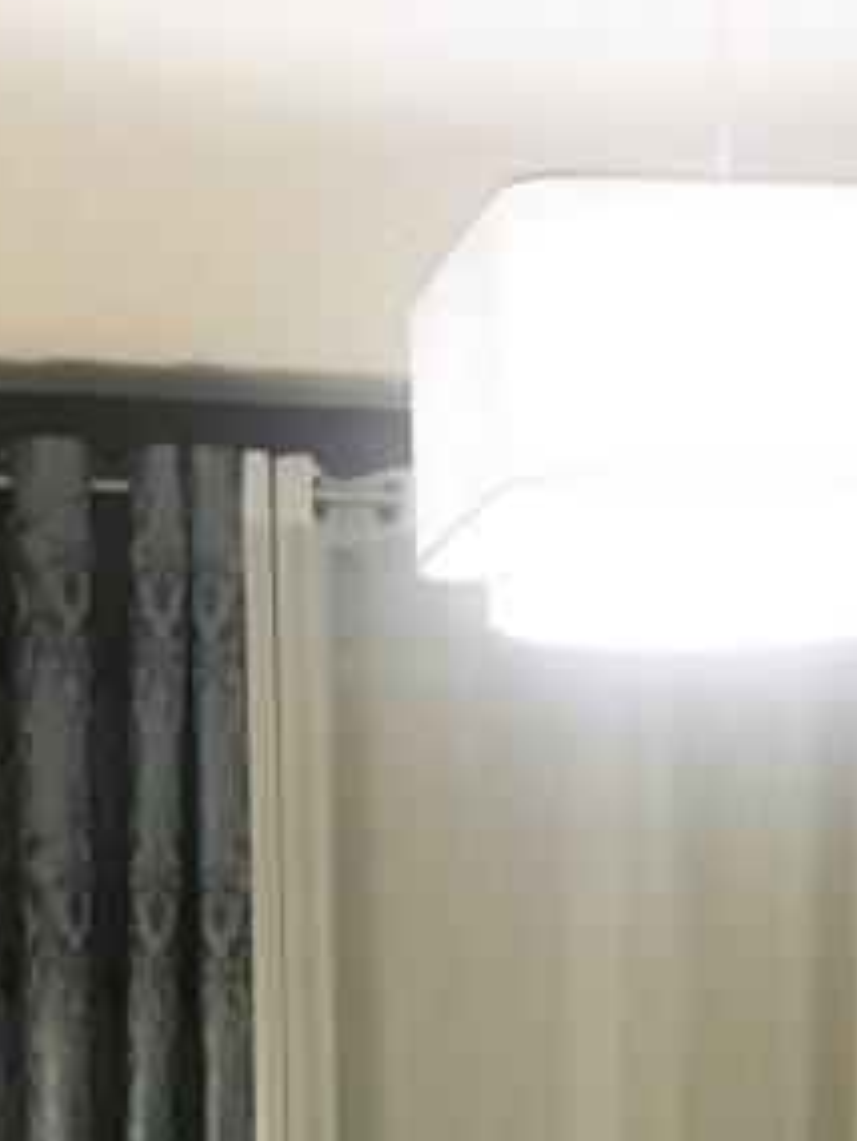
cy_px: 1601
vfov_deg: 17.8
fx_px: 3331
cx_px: 469
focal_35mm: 101
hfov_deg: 14.7
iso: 200
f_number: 2.2
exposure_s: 1/33
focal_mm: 4.15
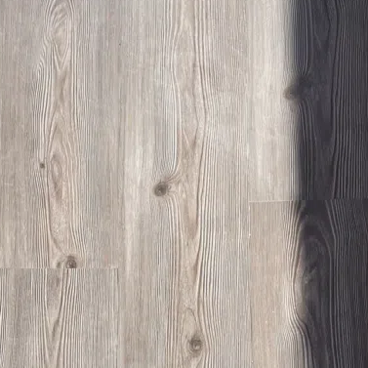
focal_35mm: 39
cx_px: 63
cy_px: 200
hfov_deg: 40.7
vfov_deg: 42.8
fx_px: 469
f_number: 1.5
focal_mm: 5.7
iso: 50
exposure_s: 1/2008
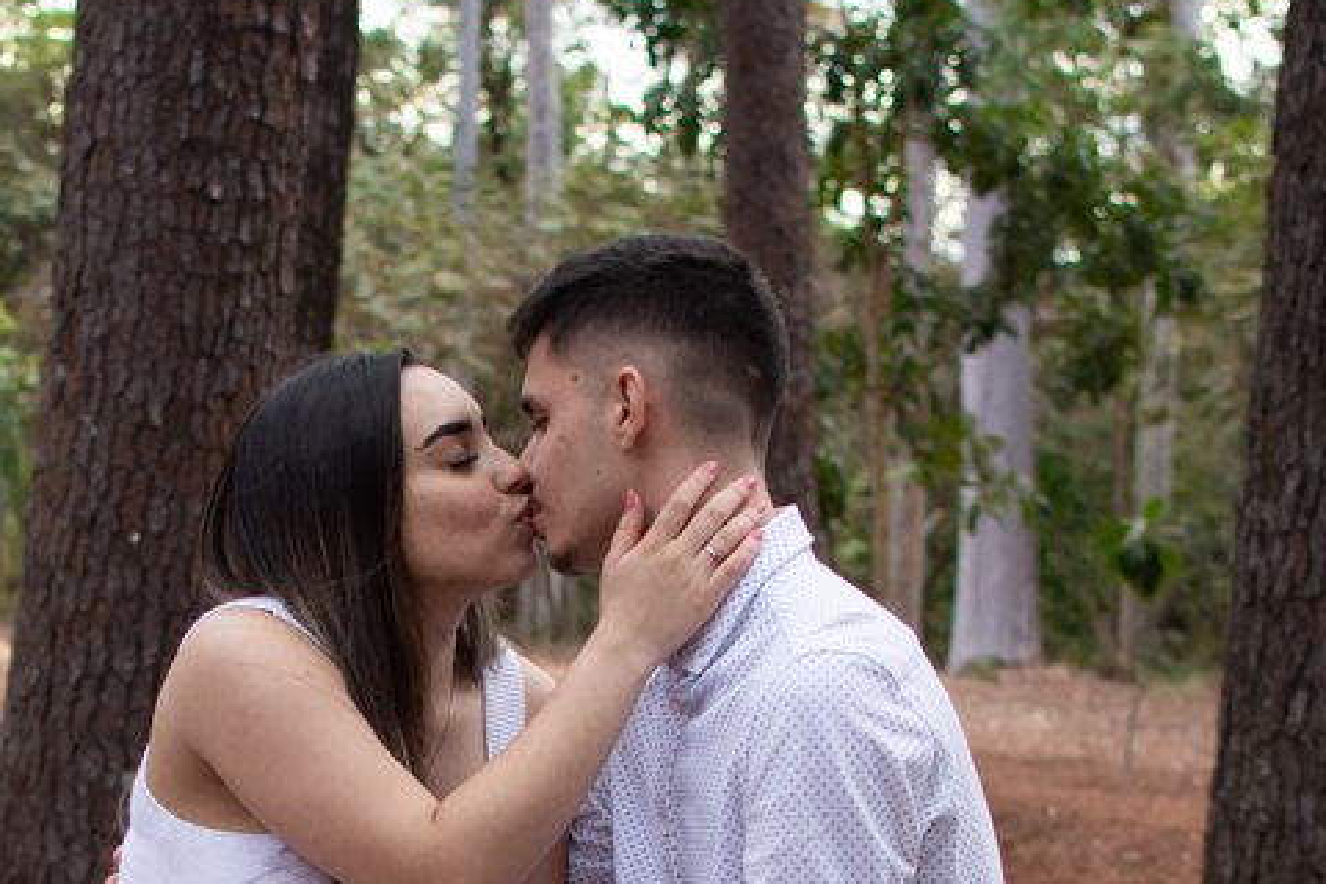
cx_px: 420
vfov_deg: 10.3
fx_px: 4834
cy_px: 1019
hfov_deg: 15.6
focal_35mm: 131
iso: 320
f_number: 2.5
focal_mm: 35
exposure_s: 1/160
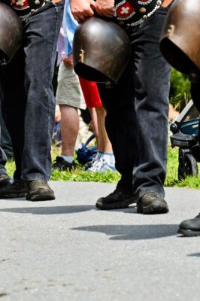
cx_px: 58
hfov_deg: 4.0
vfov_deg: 6.0
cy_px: -41
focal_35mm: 344
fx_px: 2871
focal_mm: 125
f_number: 6.3
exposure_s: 1/320
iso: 100
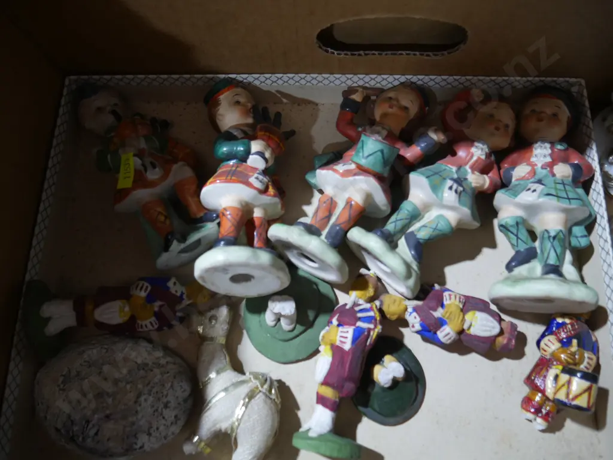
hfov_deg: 63.4
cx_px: 306
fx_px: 496
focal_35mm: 28
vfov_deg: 49.7
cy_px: 230
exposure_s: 1/60
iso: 400
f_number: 3.5
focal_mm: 14
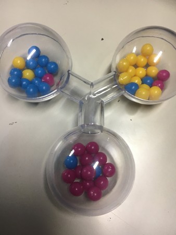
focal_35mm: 29
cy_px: 118
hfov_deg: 48.3
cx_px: 88
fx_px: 196
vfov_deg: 61.6
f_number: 2.2
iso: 80
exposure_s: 1/30
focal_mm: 4.15
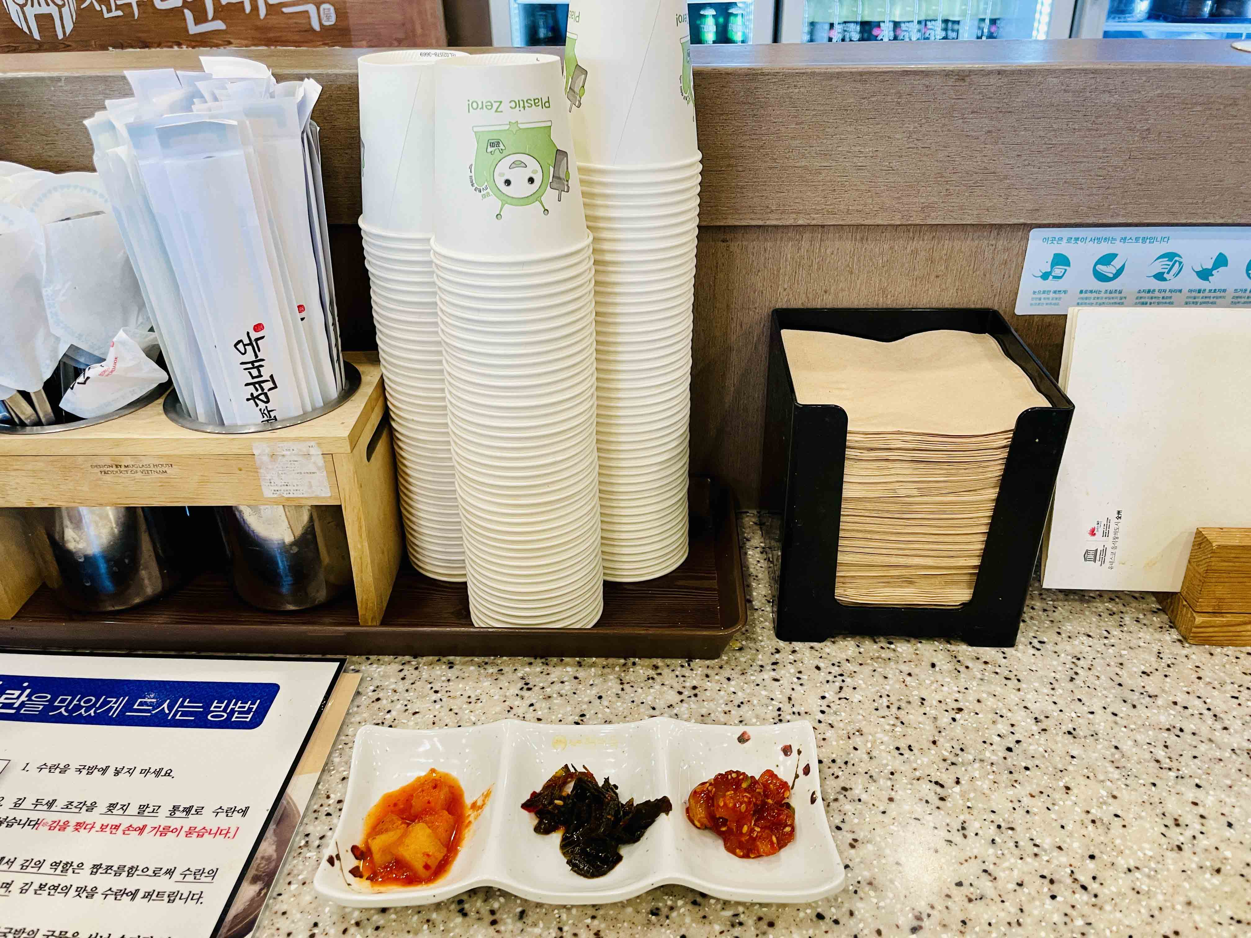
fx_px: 940
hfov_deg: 67.3
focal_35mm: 26
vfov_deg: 53.1
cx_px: 626
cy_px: 469
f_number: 1.6
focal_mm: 4.2
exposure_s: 1/60
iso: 125
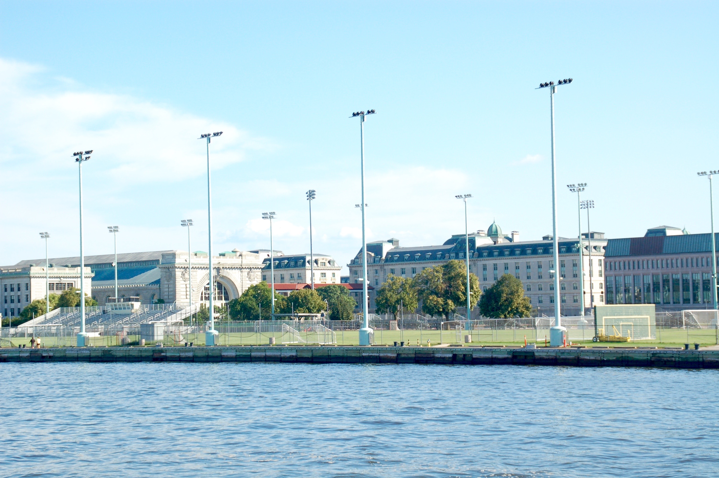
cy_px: 239
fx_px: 1556
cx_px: 360
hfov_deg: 26.0
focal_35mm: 78
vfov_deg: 17.5
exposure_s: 1/500
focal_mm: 52
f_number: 8
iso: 400
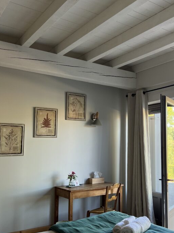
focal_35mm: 39
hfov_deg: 36.1
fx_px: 261
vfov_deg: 47.9
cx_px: 127
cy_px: 120
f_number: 1.5
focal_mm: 5.7
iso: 80
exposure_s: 1/121
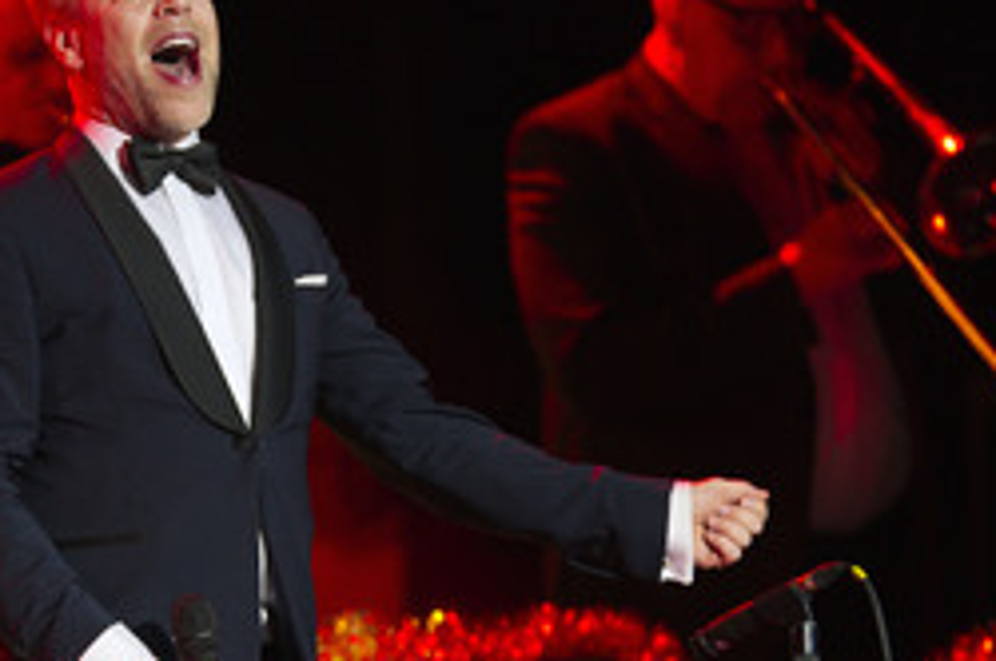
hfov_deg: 4.6
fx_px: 12461
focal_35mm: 451
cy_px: 330
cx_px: 313
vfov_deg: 3.0
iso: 1600
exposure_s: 1/200
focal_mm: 250
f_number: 2.8
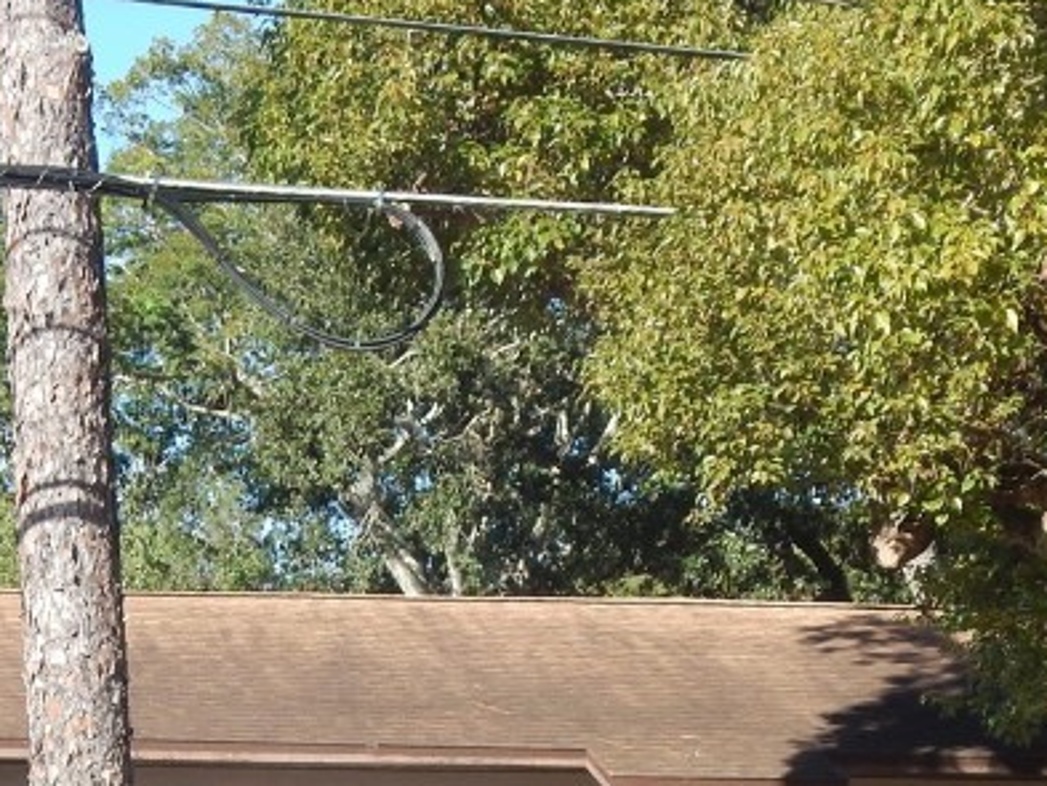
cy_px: 983
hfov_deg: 17.5
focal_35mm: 112
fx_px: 3389
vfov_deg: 12.8
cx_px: 360
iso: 125
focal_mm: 7.7
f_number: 3.6
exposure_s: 1/400
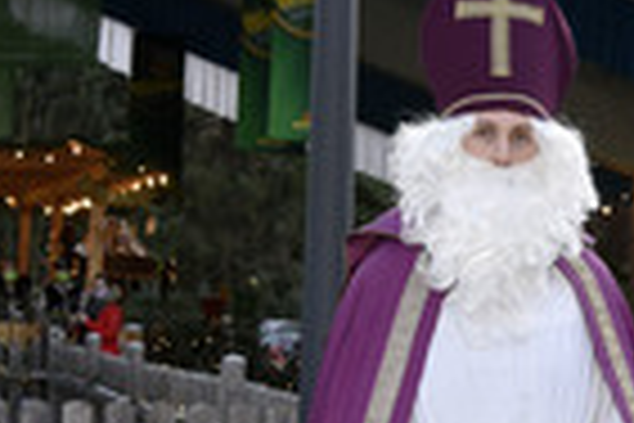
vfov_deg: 9.5
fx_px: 2483
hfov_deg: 14.5
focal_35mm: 141
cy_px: 558
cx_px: 443
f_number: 6.3
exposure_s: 1/160
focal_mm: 44
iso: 1600
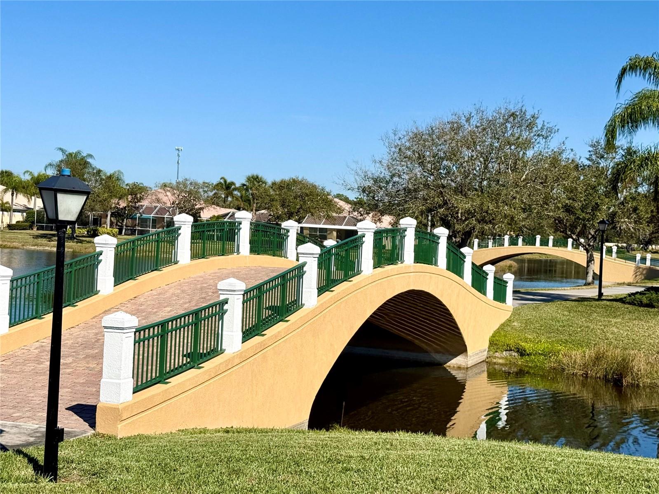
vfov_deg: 30.3
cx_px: 330
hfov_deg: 39.7
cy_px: 247
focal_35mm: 48
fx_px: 914
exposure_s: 1/8772
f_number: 1.78
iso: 64
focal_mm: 6.76
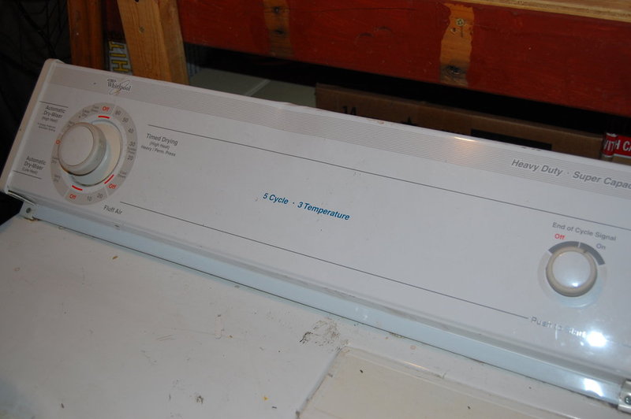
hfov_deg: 49.6
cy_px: 210
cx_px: 316
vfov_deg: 34.2
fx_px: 683
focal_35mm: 39
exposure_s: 1/60
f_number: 4
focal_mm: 26
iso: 400
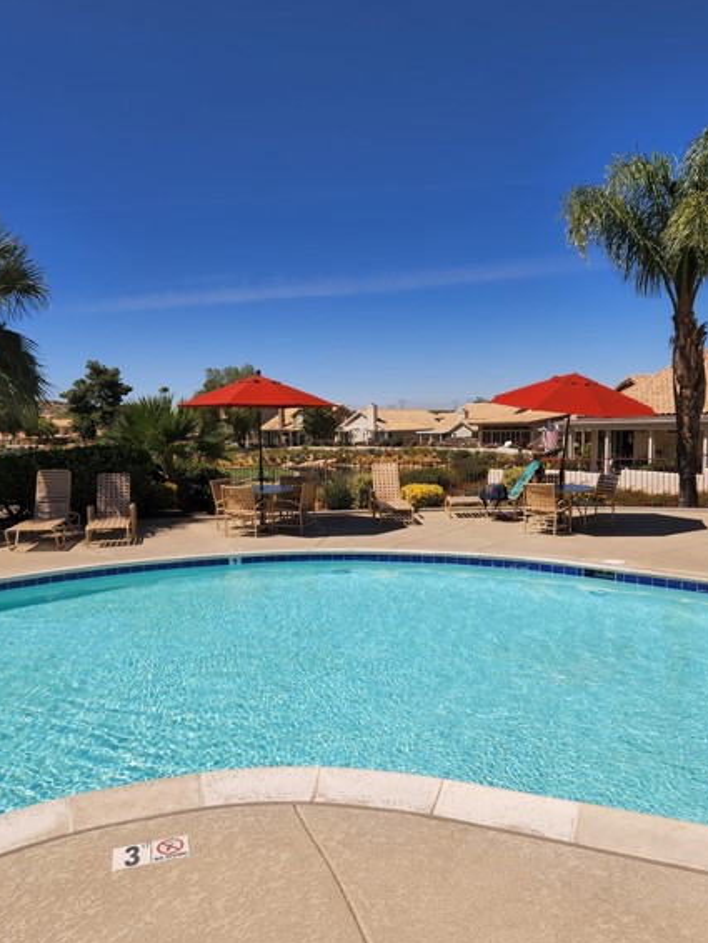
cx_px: 385
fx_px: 709
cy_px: 498
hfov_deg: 53.0
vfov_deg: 67.2
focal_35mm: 26
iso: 20
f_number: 1.8
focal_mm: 5.4
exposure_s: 1/2985
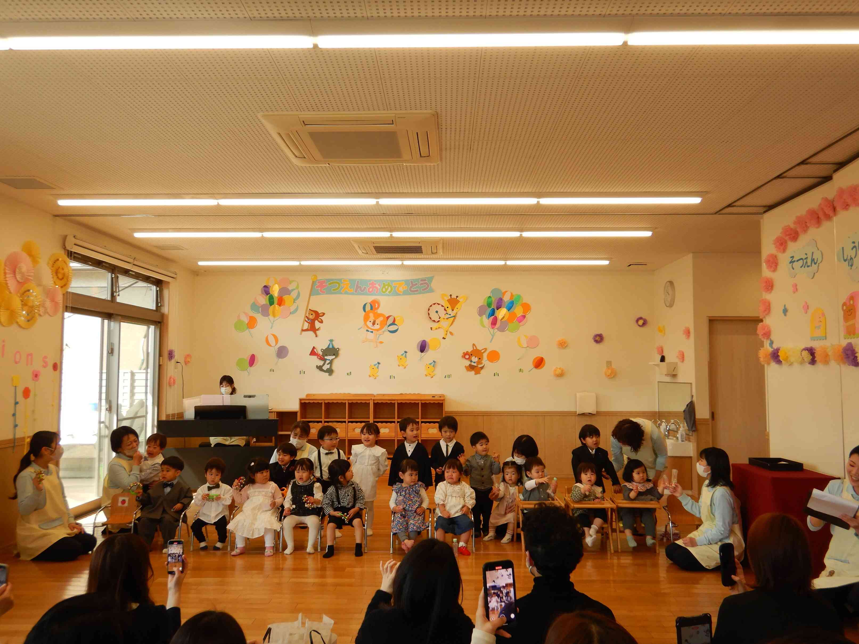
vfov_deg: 48.2
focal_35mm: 29
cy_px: 322
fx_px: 720
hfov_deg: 61.7
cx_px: 430
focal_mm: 5.1
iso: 125
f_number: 2.8
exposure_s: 1/200
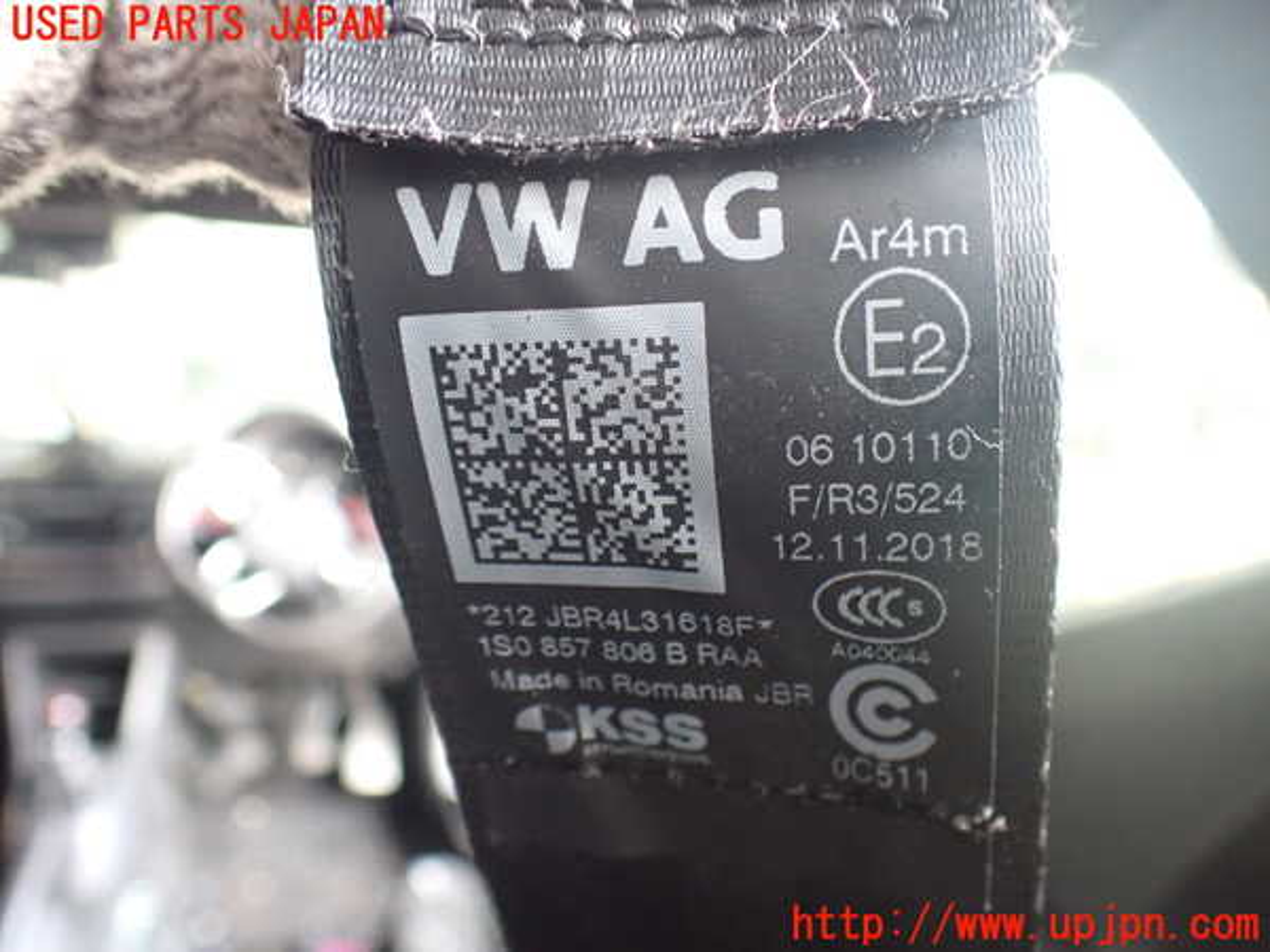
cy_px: 476
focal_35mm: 30
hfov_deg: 60.0
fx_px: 1101
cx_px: 635
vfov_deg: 46.8
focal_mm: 5.4
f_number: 2.3
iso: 800
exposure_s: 1/80
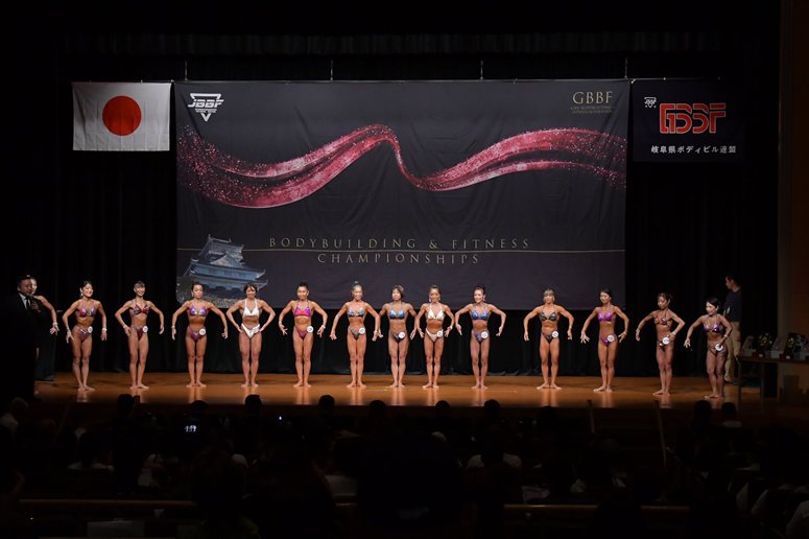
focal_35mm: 67
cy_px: 270
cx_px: 404
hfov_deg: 30.1
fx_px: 1505
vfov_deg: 20.3
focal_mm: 45
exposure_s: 1/400
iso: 4000
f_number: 5.6
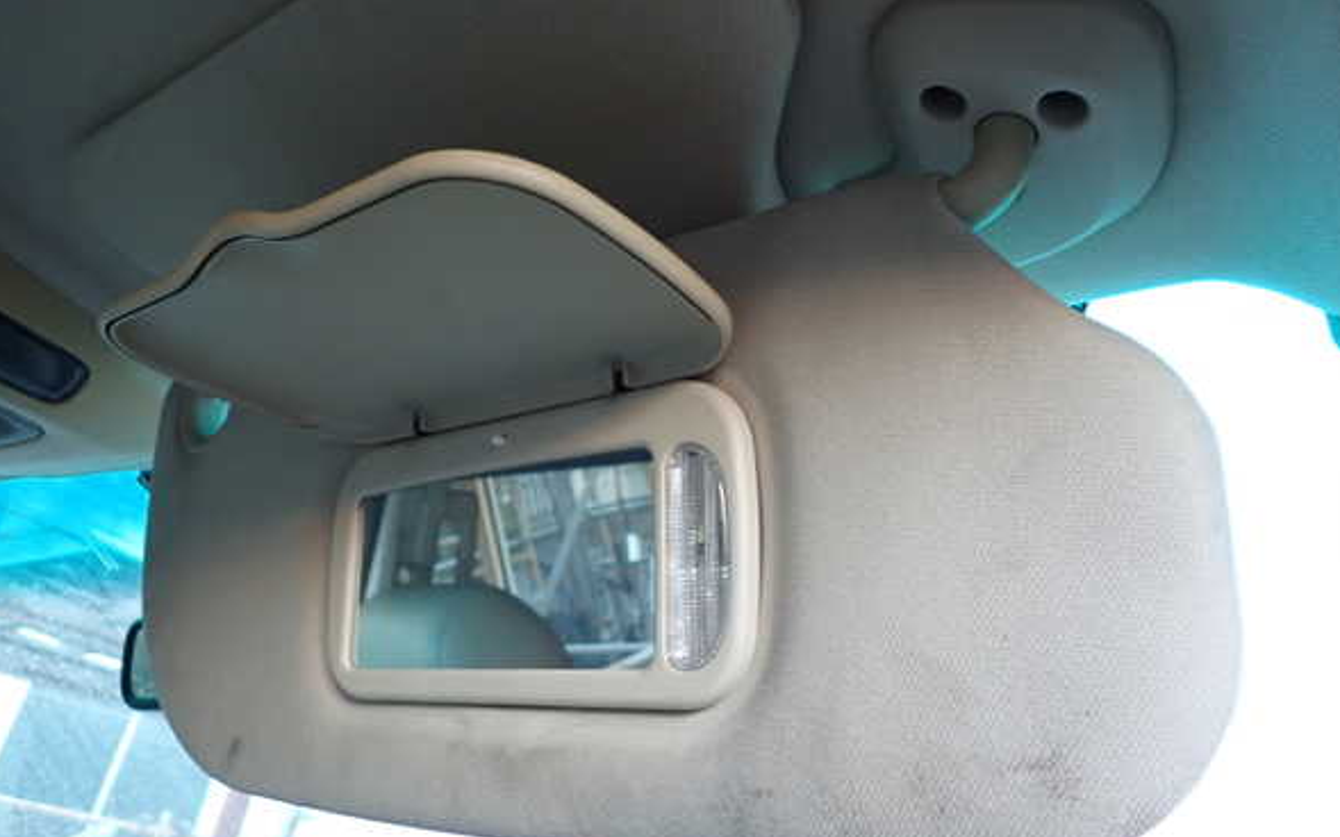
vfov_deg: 46.0
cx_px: 673
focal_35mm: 27
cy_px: 455
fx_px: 986
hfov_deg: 68.4
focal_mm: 4.5
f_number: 2
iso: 250
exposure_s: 1/30
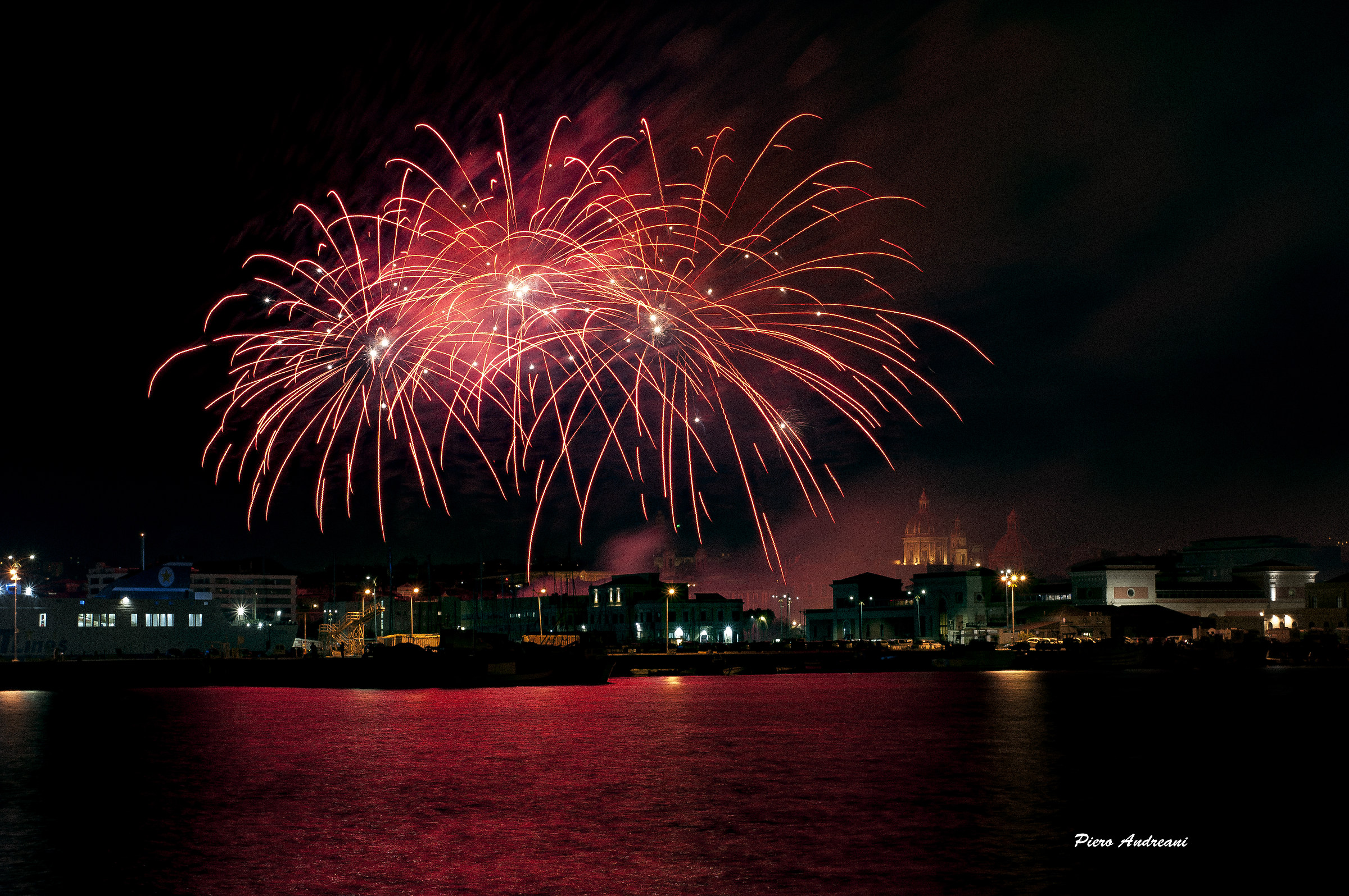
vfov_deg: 19.4
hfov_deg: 28.9
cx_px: 674
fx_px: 2621
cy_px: 448
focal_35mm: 70
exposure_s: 5
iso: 125
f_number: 13
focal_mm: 70
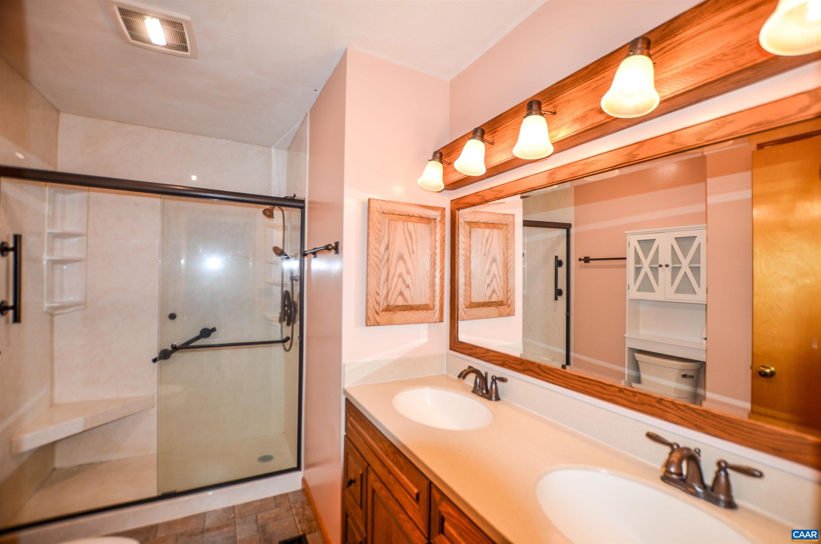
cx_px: 410
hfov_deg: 100.5
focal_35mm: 15
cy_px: 272
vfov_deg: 77.1
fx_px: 341
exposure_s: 1/60
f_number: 3.5
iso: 100
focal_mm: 10
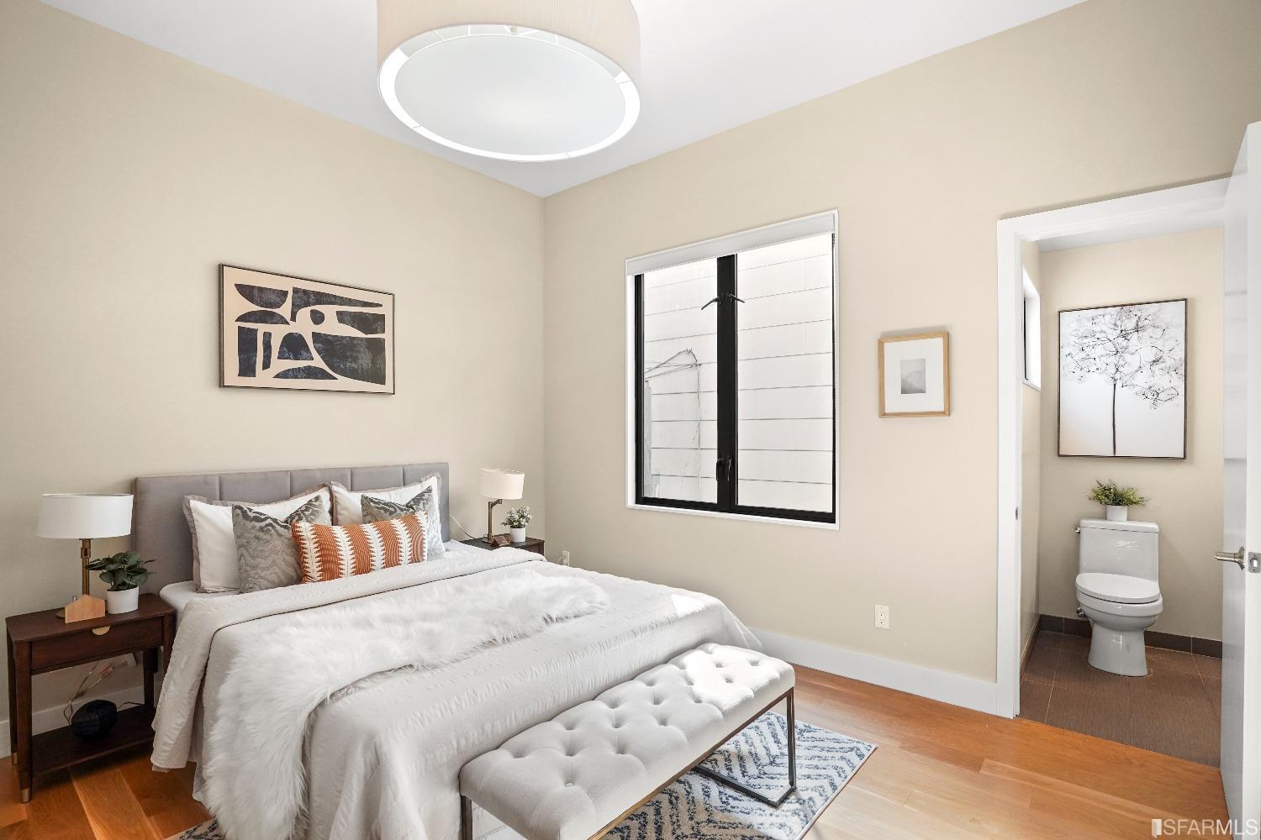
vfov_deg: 73.7
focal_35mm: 16
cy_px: 420
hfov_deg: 96.7
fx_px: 560
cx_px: 630
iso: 1250
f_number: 6.3
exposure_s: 1/40
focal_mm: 16
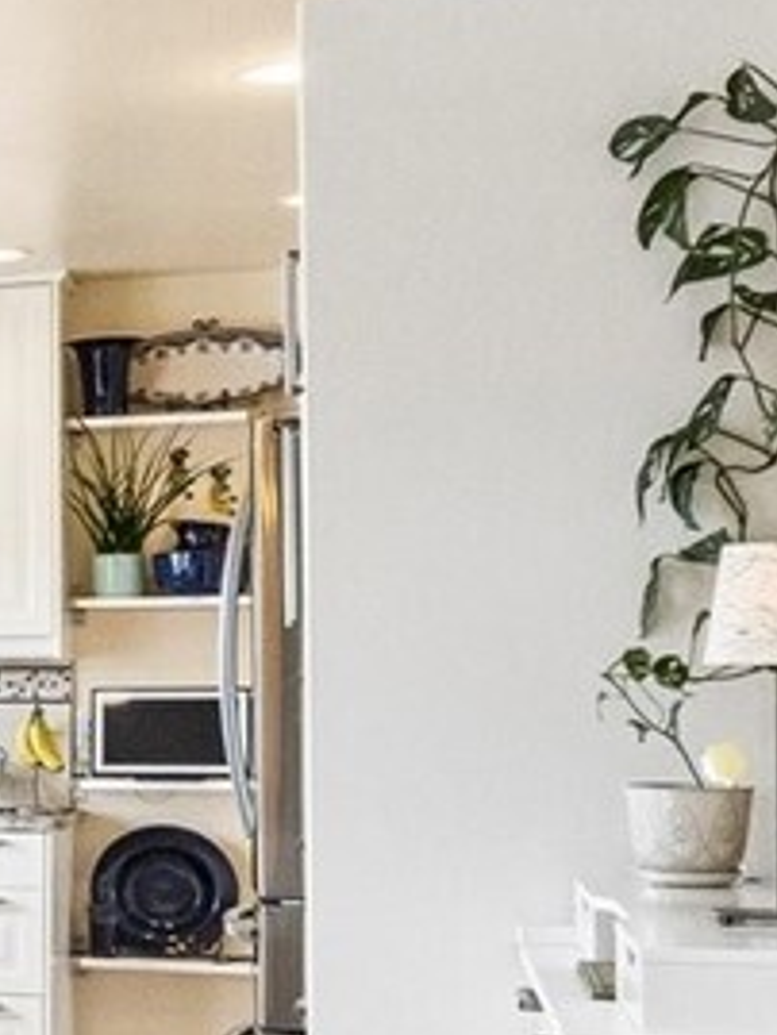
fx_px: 2721
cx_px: -1244
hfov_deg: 12.0
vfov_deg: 21.4
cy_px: 733
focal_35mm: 91
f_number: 9
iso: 640
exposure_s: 1/30
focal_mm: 10
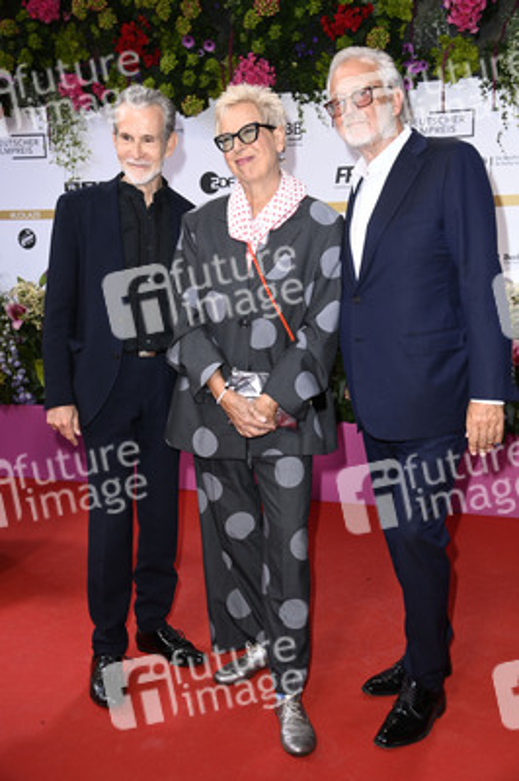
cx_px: 260
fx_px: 1040
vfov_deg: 41.1
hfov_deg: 28.0
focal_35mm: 48
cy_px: 390
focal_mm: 48
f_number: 5.6
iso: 500
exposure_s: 1/250
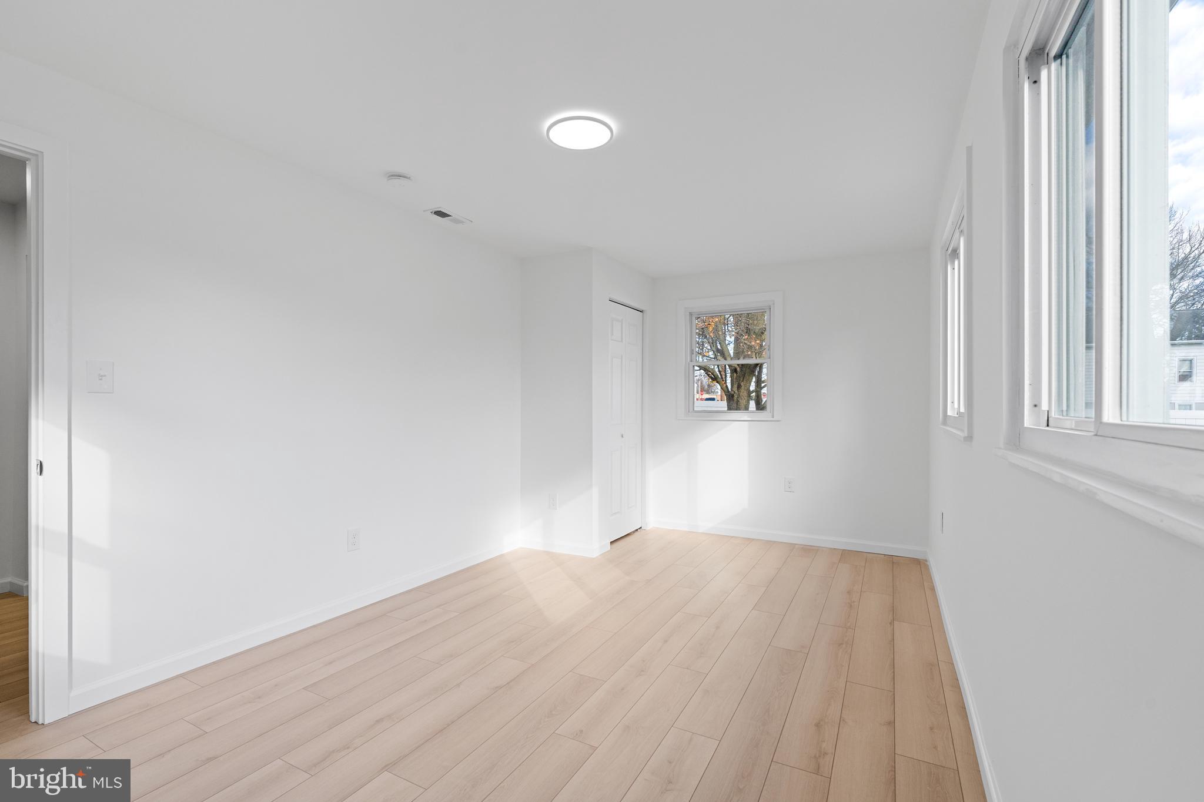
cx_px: 602
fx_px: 535
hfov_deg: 96.7
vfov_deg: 73.7
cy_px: 401
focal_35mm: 16
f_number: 8
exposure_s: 1/50
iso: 400
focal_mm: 16
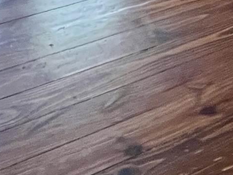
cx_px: 111
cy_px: -216
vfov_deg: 13.8
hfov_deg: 23.3
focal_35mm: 84
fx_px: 566
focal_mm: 1.57
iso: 800
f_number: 1.8
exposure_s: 1/60
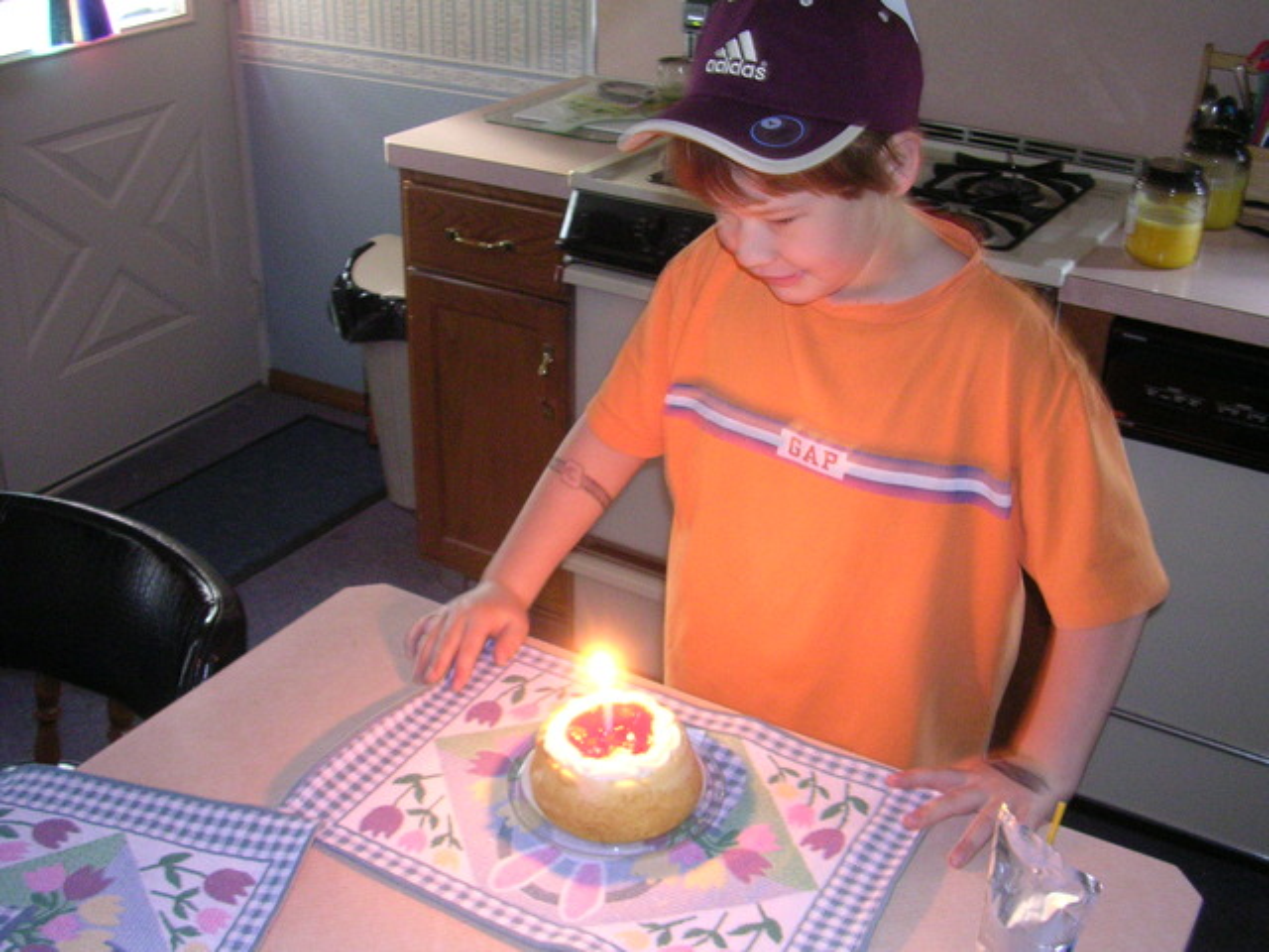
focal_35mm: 38
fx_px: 1393
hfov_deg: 49.0
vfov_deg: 37.7
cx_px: 634
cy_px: 476
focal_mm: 5.8
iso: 400
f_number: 2.8
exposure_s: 1/2.7
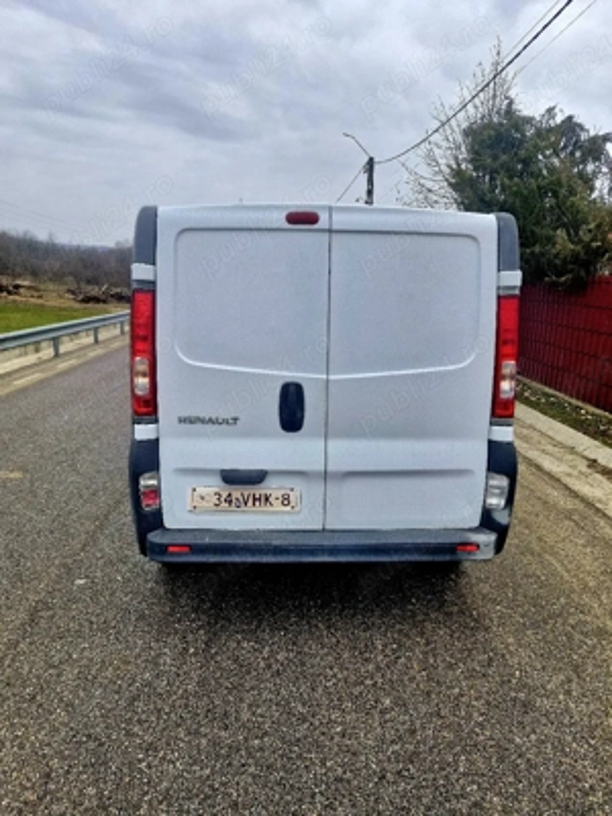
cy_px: 408
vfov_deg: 73.9
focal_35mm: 23
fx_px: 542
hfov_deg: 58.9
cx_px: 306
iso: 50
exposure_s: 1/357
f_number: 1.8
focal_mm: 5.54
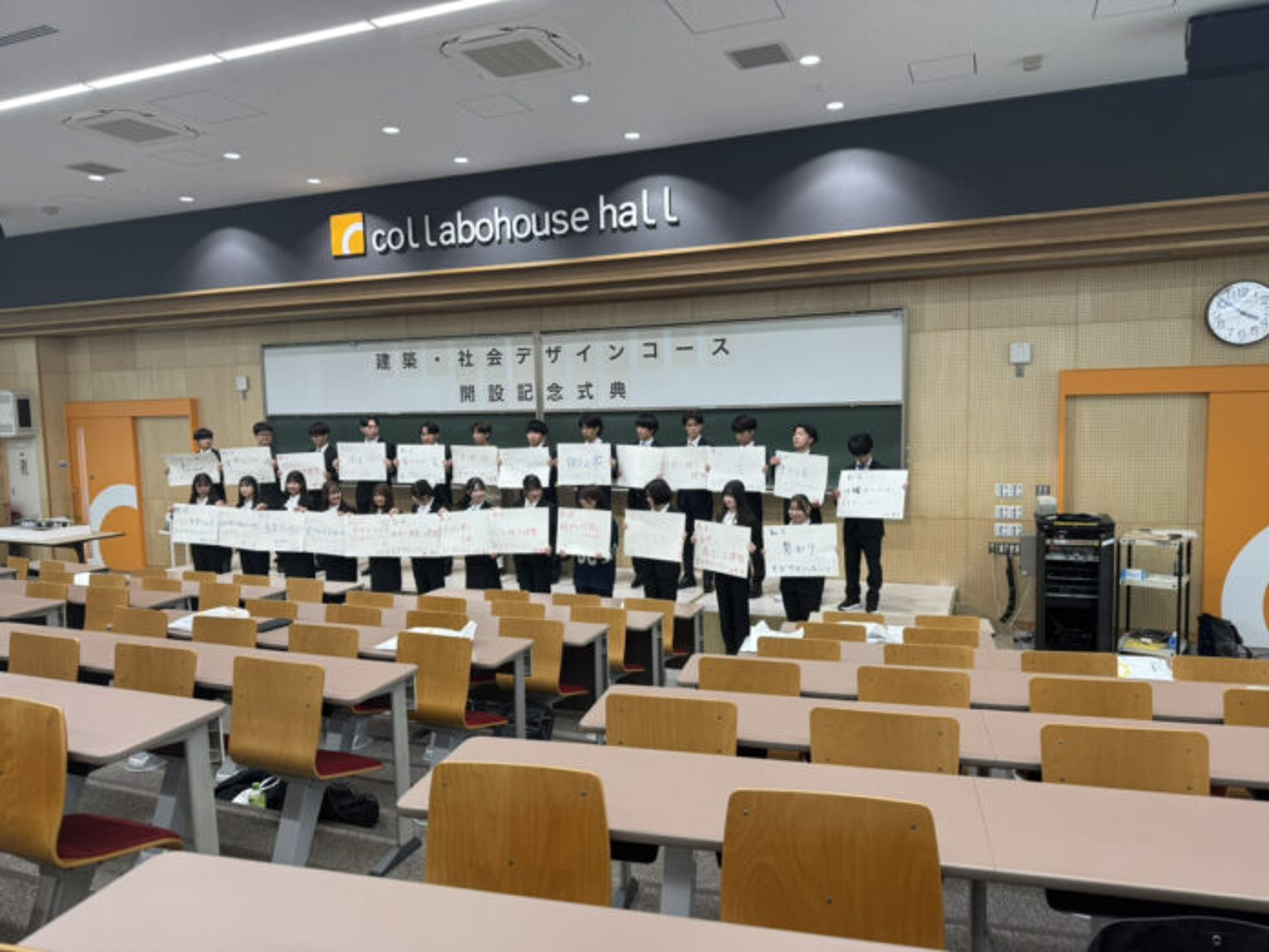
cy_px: 476
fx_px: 880
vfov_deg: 56.8
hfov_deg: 71.6
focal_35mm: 24
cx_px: 634
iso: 100
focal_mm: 6.76
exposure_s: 1/121
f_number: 1.78
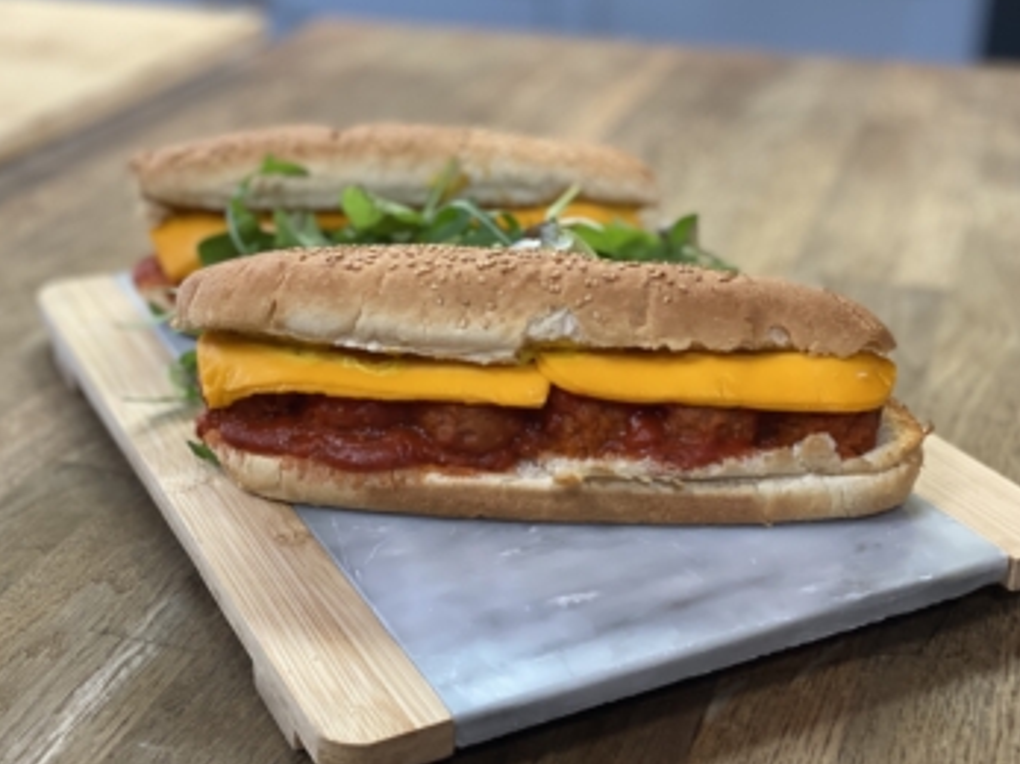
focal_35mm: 54
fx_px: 1591
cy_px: 379
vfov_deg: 27.0
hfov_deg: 35.6
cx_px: 503
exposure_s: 1/100
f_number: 2
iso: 200
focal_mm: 6
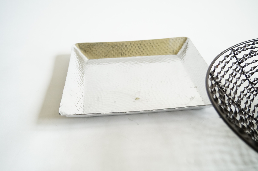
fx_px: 279
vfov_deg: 34.1
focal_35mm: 39
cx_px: 129
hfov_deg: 49.6
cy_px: 86
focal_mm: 26
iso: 640
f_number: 4
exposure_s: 1/60
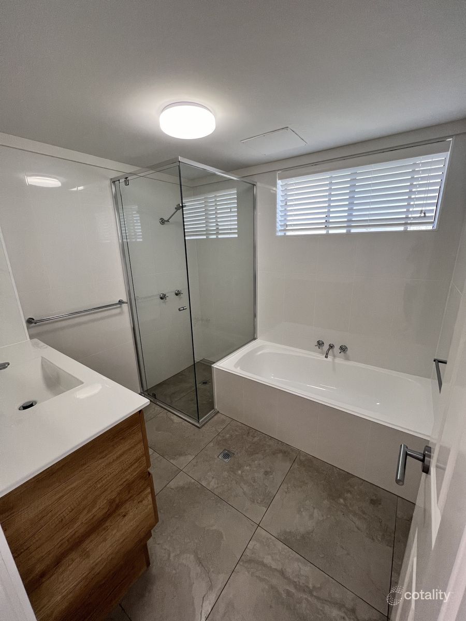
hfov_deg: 89.9
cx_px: 233
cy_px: 310
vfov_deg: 106.2
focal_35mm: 13
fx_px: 233
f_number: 1.8
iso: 100
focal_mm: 1.57
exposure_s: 1/100
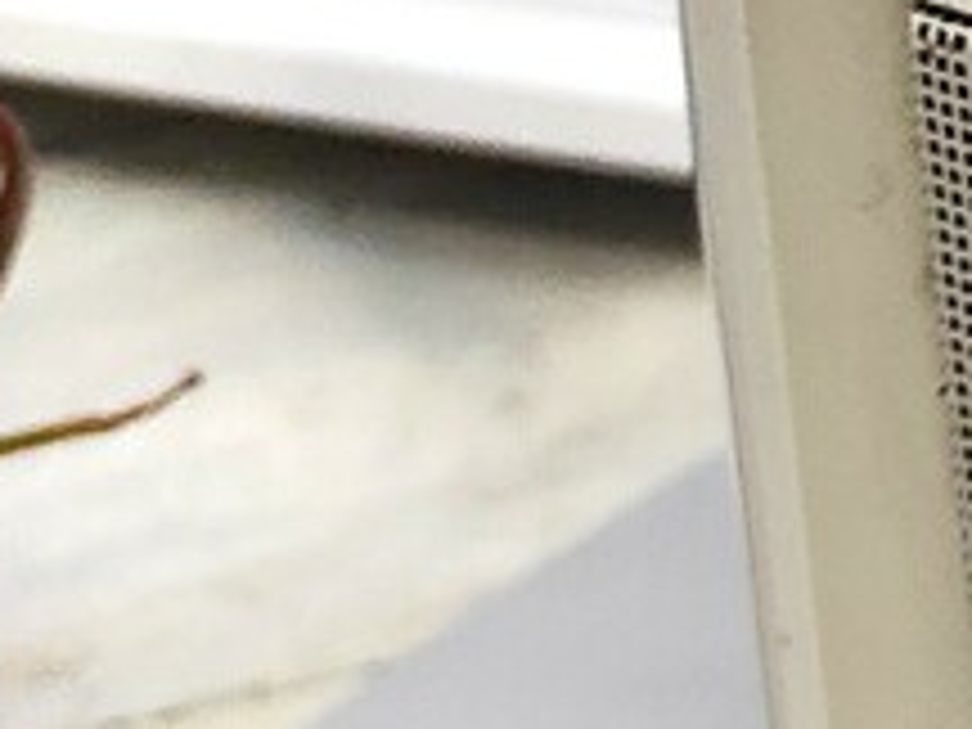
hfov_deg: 10.9
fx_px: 4156
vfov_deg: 9.2
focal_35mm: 148
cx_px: 2484
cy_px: -886
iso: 671
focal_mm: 5.43
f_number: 1.89
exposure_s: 1/33
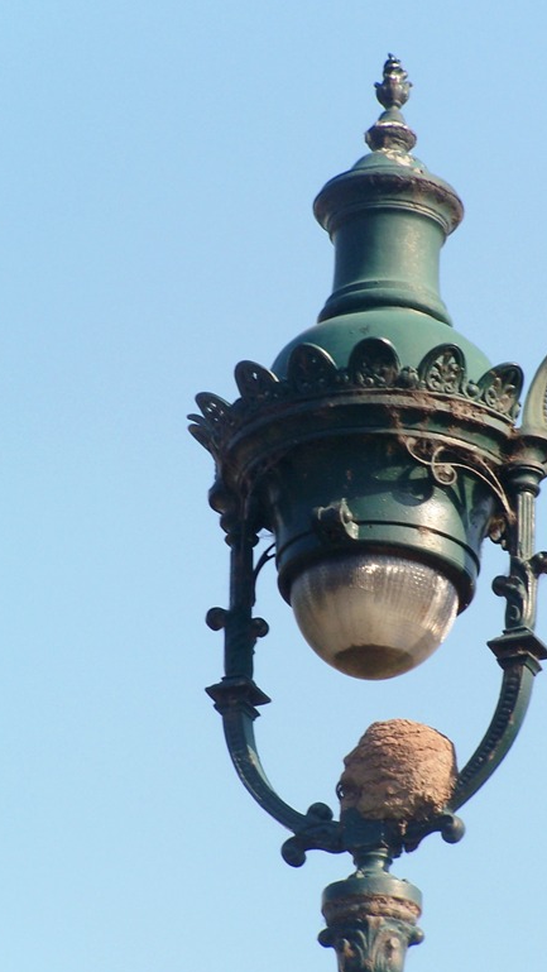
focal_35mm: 207
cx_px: 330
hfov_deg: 5.9
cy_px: 487
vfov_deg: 10.4
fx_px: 5333
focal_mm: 31.3
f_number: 8
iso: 80
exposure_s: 1/125
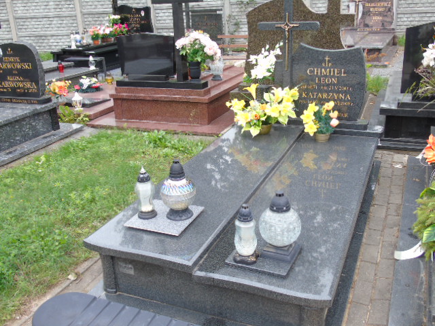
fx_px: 427
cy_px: 163
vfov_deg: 41.8
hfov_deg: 54.0
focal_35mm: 34
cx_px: 218
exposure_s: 1/50
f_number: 3.8
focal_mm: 6.1
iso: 80
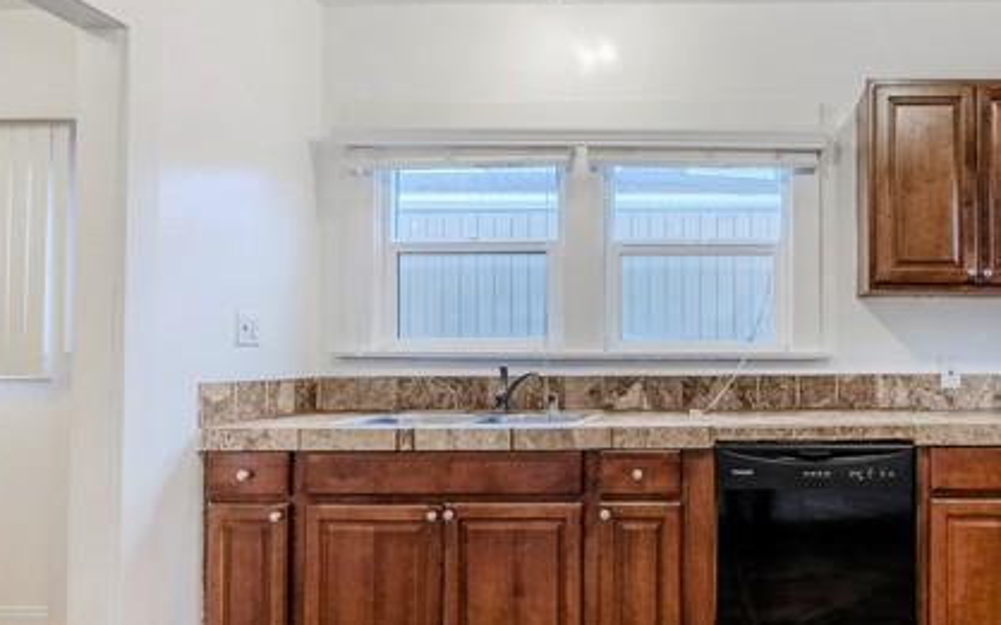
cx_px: 738
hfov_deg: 68.4
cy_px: 384
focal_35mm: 25
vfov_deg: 48.9
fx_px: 682
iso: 250
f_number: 5
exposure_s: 1/40
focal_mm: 16
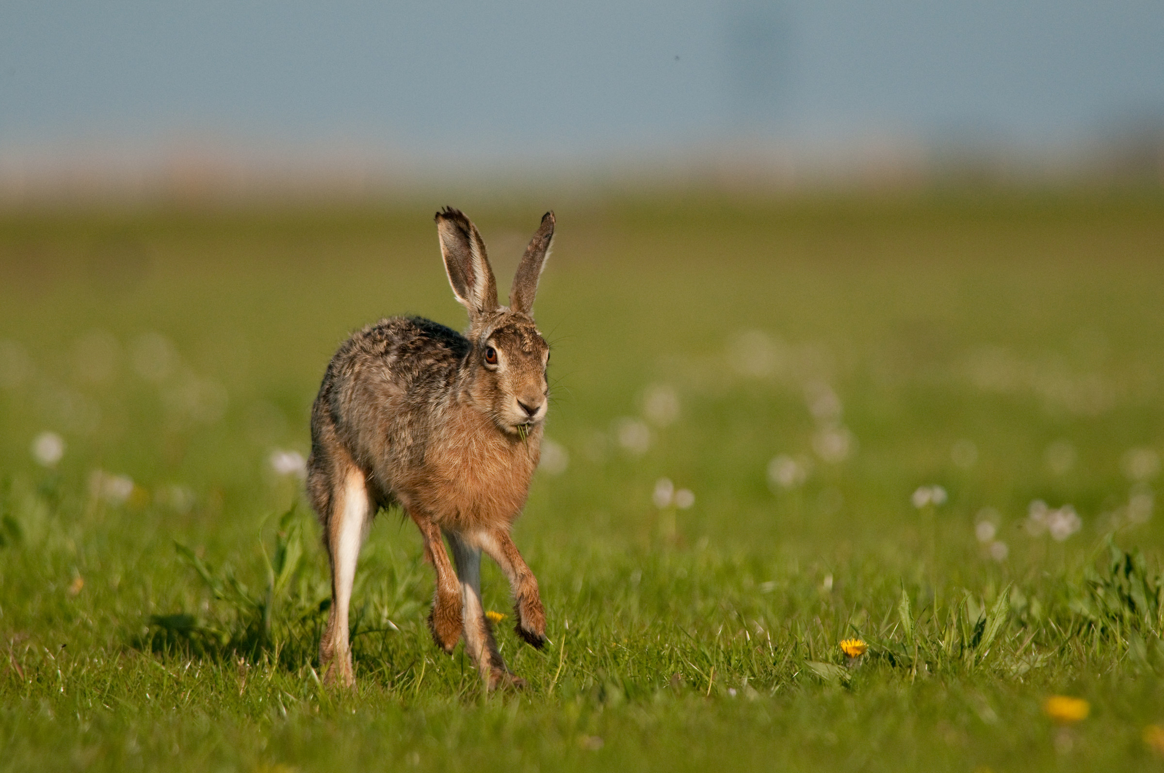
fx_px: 24220
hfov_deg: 2.8
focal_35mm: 750
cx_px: 582
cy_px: 386
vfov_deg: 1.8
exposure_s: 1/2000
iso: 500
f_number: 6.7
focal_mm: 500
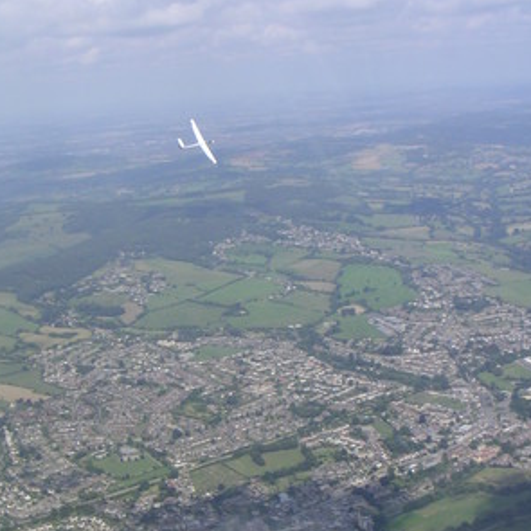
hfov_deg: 30.0
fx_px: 989
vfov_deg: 30.0
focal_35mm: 57
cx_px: 256
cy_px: 274
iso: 50
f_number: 6.7
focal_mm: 6
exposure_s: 1/180
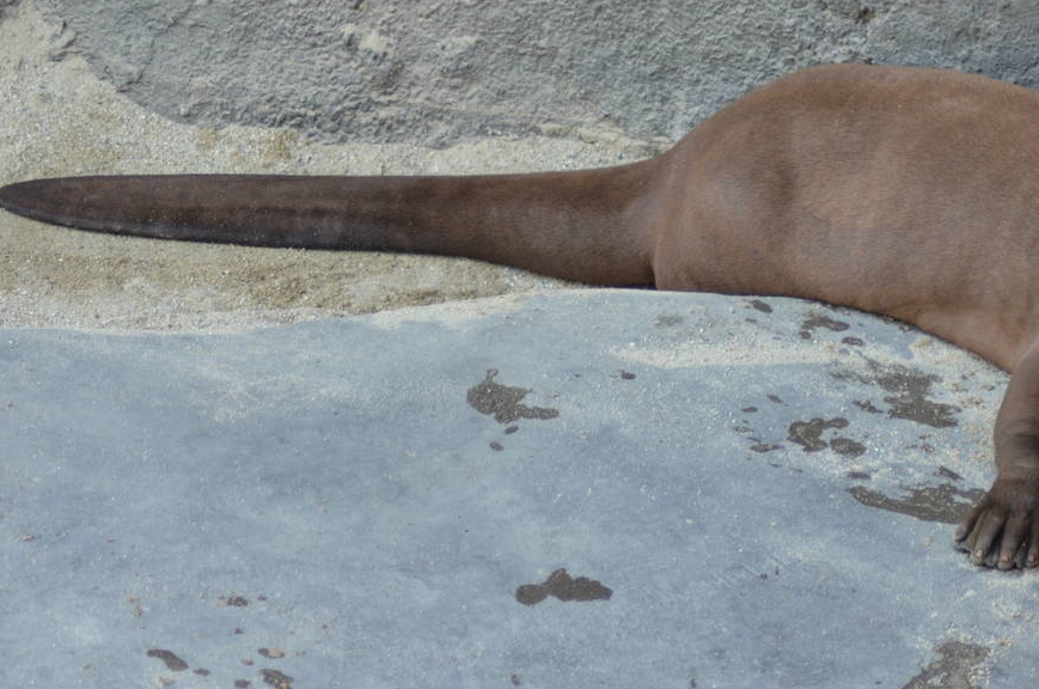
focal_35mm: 254
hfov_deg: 8.1
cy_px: 316
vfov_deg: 5.4
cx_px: 839
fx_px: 7317
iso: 560
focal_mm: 92
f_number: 4
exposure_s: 1/250
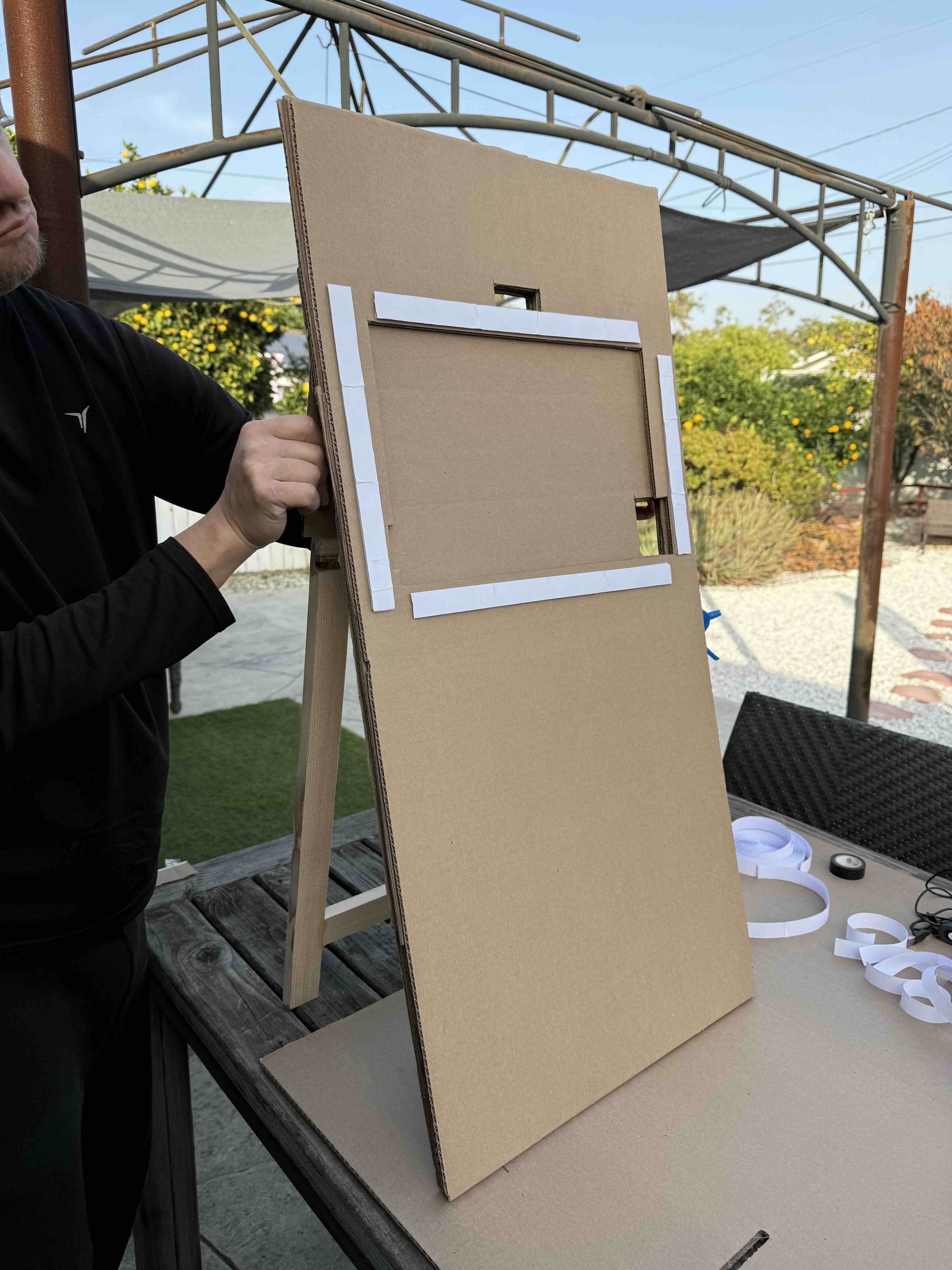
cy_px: 635
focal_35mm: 24
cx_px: 476
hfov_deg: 56.8
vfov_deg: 71.6
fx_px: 880
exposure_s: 1/1361
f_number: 1.78
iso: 80
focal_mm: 6.76
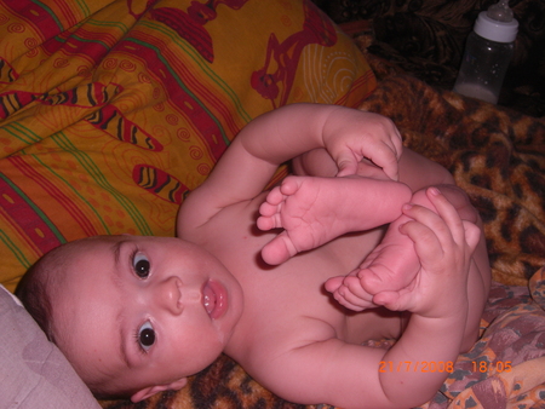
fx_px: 599
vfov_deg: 37.8
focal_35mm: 38
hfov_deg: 49.0
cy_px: 204
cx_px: 272
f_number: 4
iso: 100
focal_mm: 7.9
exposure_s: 1/30
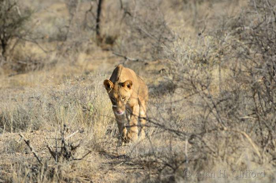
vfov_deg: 2.3
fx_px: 4589
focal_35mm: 600
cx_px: 138
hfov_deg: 3.4
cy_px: 92
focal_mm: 400
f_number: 6.3
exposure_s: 1/400
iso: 200
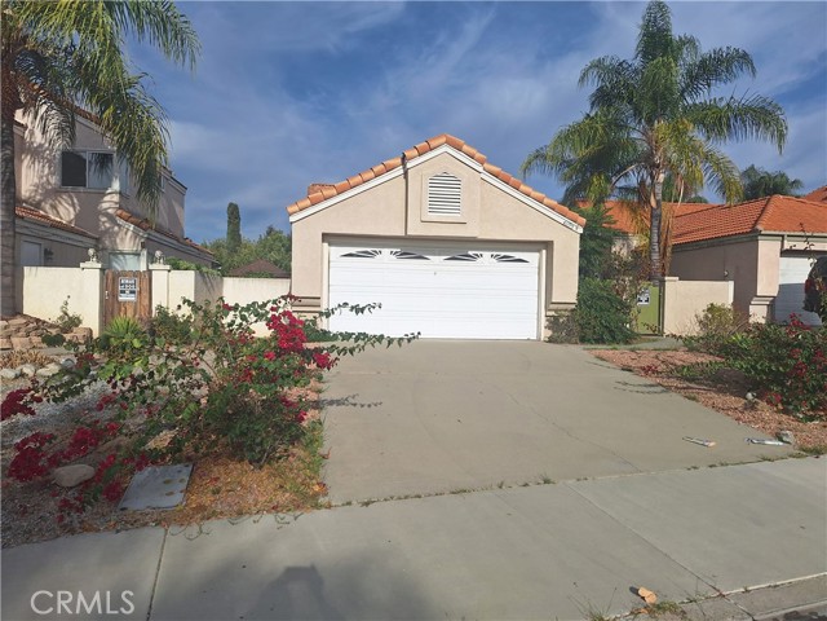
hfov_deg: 73.9
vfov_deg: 58.9
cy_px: 310
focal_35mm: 23
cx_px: 414
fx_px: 549
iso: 40
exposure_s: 1/5435
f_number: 1.8
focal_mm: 5.54
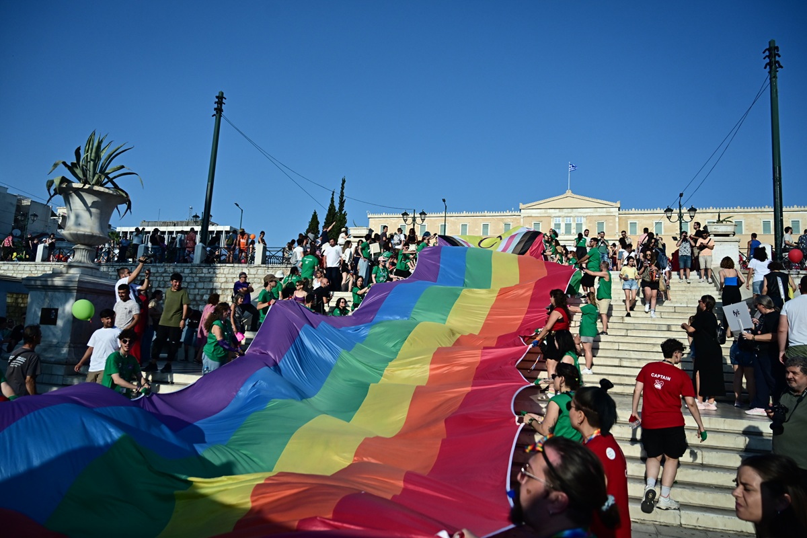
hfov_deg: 73.7
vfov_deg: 53.1
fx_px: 538
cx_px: 404
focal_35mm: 24
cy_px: 269
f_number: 4
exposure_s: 1/10000
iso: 800
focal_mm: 24
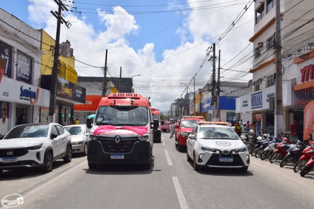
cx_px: 157
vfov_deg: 34.2
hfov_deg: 49.5
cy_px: 104
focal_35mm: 39
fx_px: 340
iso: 200
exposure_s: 1/500
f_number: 11
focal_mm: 26
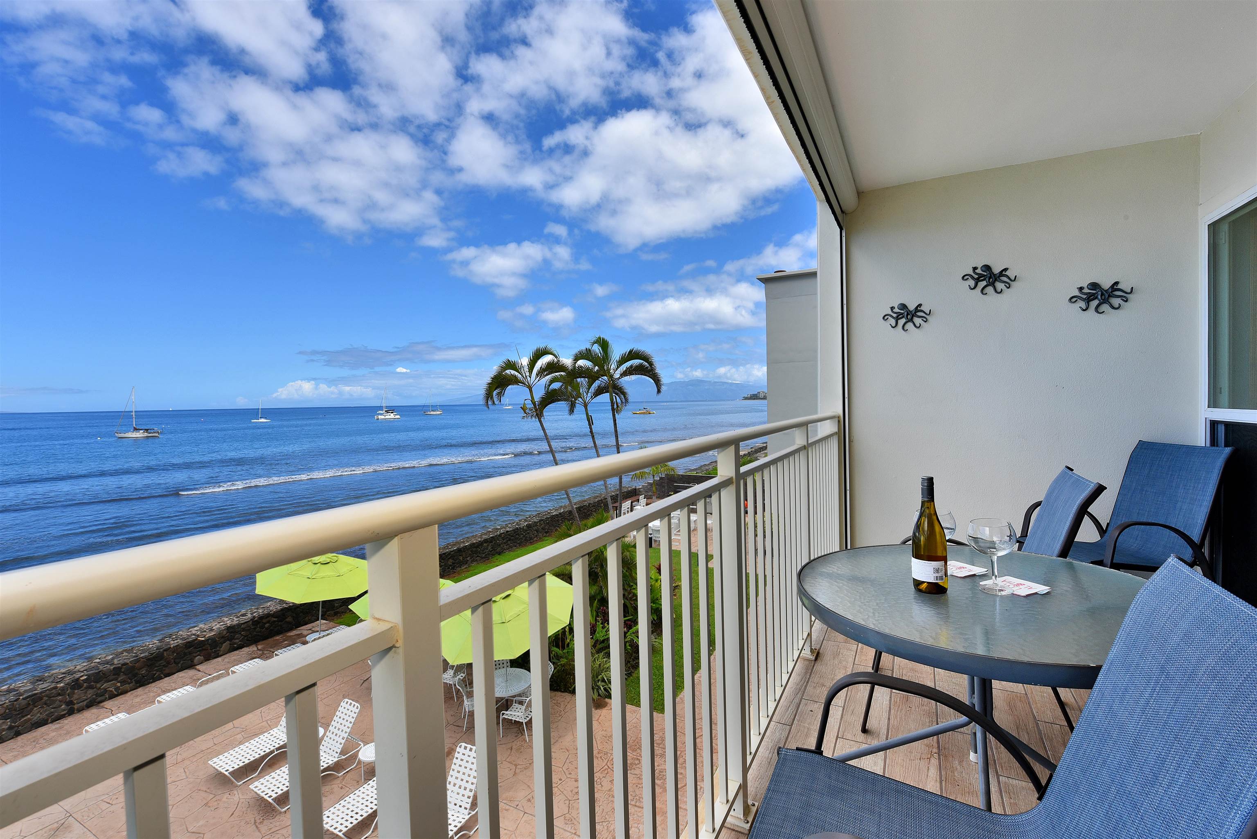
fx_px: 524
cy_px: 420
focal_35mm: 15
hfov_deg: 100.4
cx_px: 628
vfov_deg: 77.4
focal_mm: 15
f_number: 16
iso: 100
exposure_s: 1/80
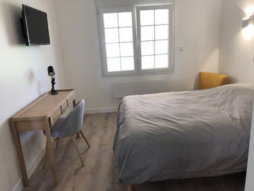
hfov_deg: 63.4
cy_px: 96
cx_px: 127
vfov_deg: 49.7
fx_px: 205
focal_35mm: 28
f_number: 1.8
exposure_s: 1/30
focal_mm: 3.99
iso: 25
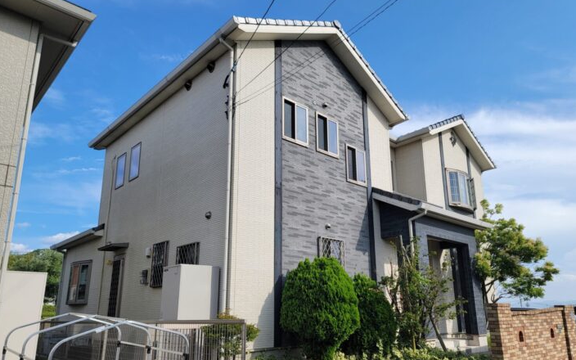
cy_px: 201
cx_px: 291
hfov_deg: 70.4
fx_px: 408
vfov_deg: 47.5
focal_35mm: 26
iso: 16
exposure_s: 1/748
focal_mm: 6.7
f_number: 1.8
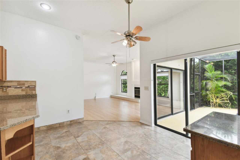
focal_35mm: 15
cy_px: 80
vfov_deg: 77.3
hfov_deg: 100.4
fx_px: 100
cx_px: 120
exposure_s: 1/15
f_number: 7.1
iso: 100
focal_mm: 10
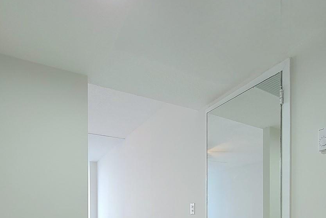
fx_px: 235
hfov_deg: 69.3
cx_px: 175
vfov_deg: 43.3
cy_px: 213
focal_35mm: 26
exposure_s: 1/60.2
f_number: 2.2
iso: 125
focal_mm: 2.2
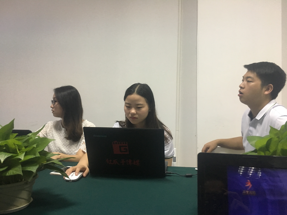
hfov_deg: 61.7
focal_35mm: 29
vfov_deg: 48.2
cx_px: 144
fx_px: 240
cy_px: 108
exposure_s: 1/20
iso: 200
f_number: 2.2
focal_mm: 4.15
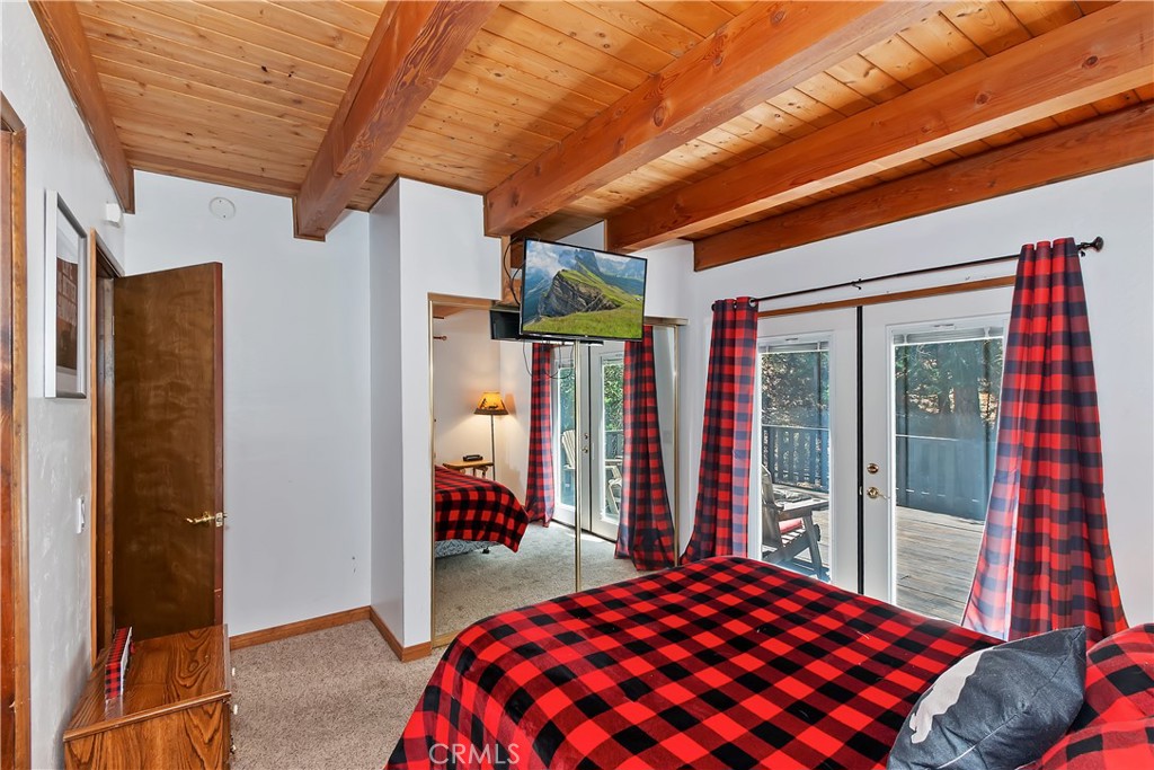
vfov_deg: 77.3
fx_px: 481
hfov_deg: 100.4
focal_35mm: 15
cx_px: 577
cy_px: 385
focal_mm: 10
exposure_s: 1/30
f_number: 8
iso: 400
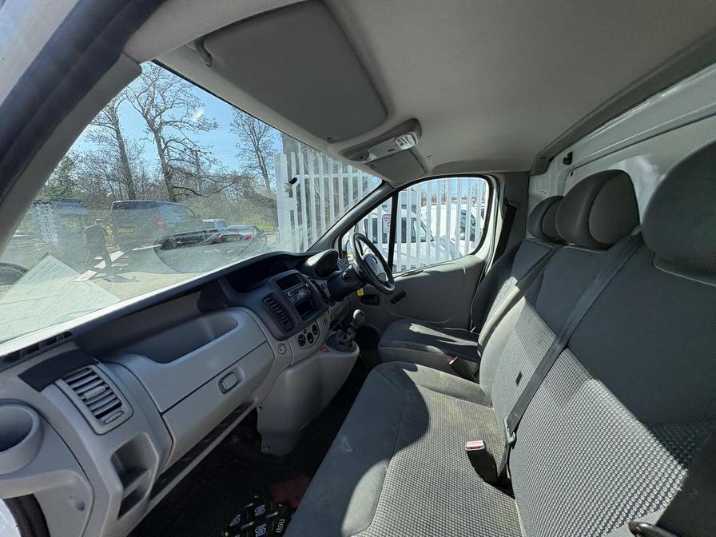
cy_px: 268
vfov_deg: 85.7
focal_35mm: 14
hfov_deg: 102.1
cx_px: 358
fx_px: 290
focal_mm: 2.22
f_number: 2.2
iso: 64
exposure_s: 1/578
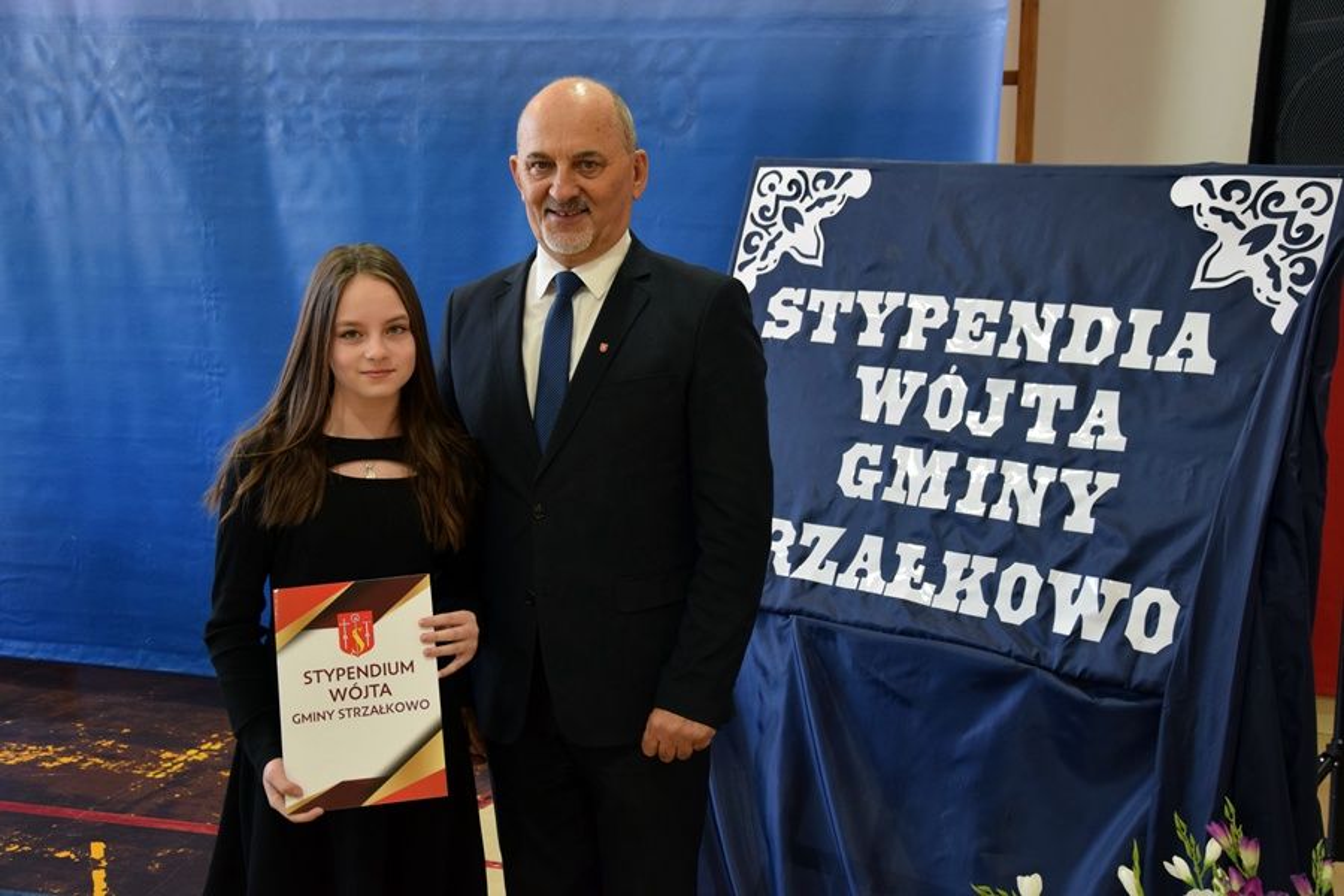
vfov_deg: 29.9
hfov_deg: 43.6
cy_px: 448
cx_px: 672
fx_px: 1680
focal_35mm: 45
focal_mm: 30
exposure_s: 1/100
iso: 500
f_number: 4.2
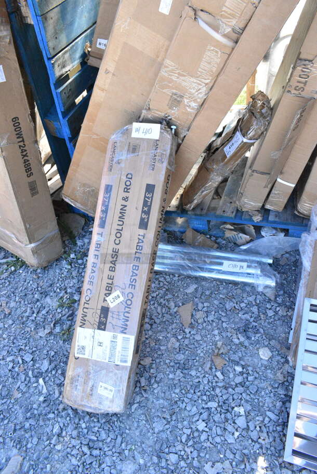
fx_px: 356
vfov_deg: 67.3
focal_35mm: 27
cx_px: 158
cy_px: 237
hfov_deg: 48.0
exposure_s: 1/640
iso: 6400
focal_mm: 18
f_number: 13
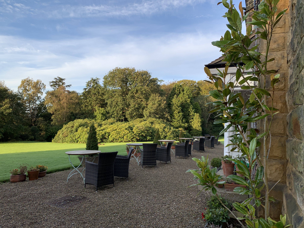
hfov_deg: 67.3
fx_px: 228
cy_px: 114
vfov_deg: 53.1
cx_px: 152
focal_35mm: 26
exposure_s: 1/555
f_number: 1.8
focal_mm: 4.25
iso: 25
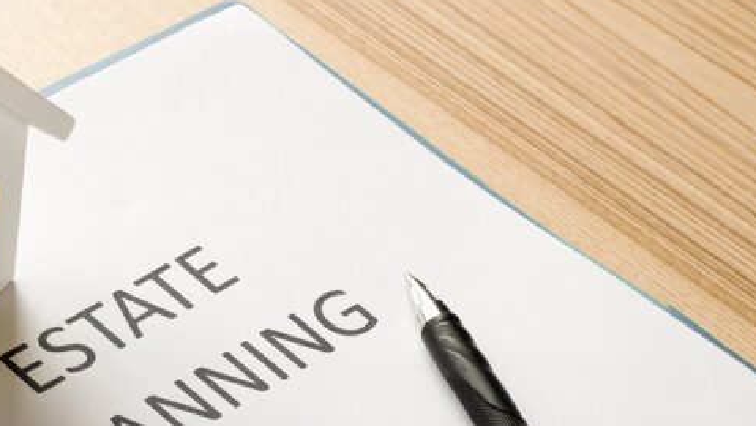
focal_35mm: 126
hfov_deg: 16.9
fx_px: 2527
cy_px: 366
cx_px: 186
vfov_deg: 9.6
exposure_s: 1/15
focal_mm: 50
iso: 100
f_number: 8
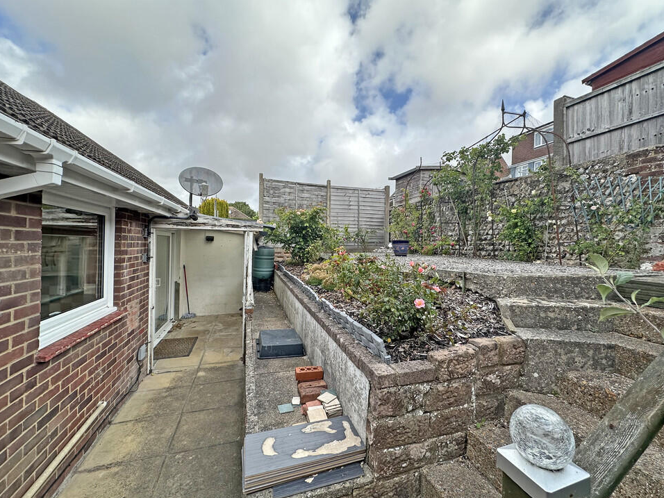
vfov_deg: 81.7
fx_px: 288
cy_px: 244
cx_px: 348
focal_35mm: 15
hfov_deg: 98.1
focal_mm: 2.22
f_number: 2.2
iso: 40
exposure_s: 1/1401
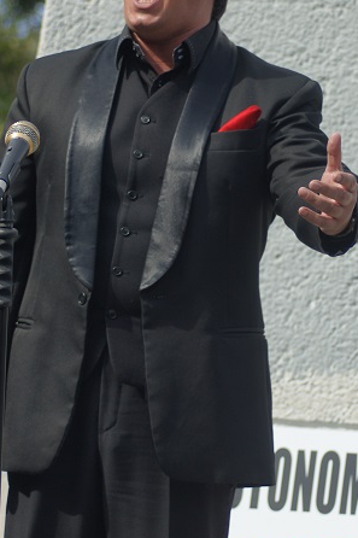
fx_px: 3612
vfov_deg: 8.5
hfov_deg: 5.7
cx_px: 201
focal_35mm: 242
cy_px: 262
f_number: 4.5
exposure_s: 1/400
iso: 100
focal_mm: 90
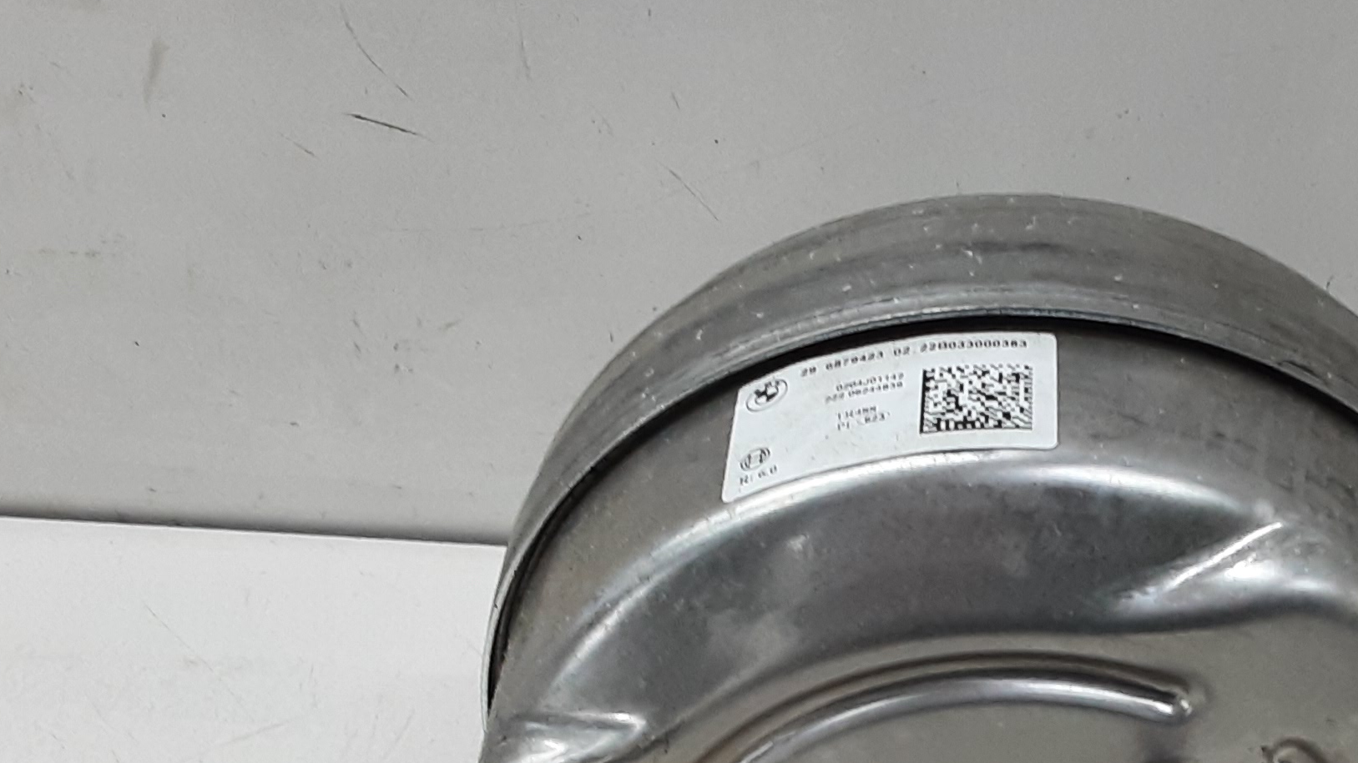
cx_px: 1016
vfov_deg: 19.5
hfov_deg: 34.7
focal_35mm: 59
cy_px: 835
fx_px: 2124
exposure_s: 1/50
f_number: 1.9
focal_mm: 2.91
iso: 100
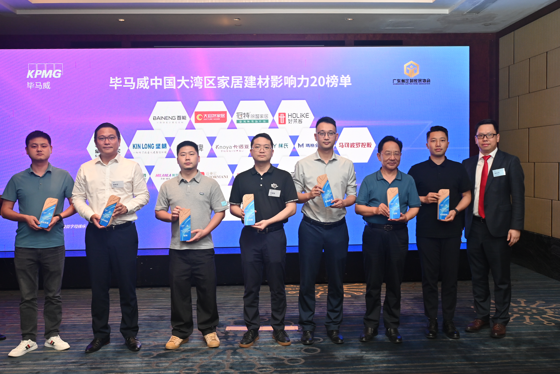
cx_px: 280
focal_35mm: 36
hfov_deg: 53.1
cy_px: 187
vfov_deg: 36.9
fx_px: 560
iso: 800
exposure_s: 1/50
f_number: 4
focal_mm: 24
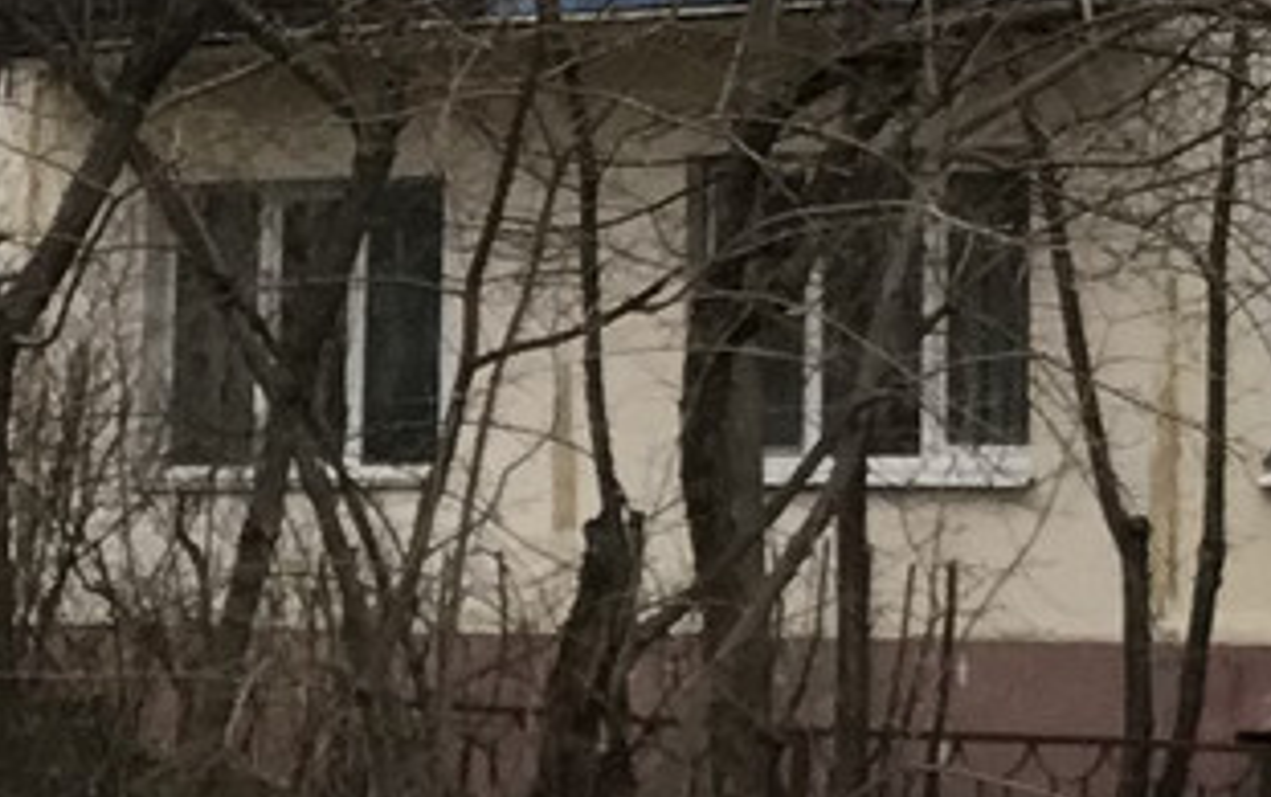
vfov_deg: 7.0
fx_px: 6345
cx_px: 1173
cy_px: -535
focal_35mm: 183
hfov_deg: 11.4
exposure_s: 1/100
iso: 40
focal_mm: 3.99
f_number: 1.8
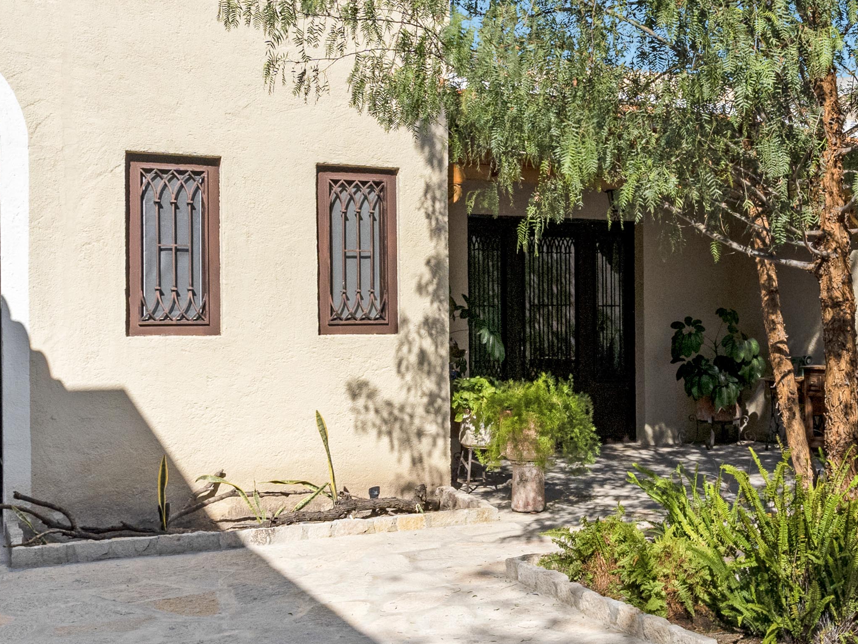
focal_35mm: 46
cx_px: 640
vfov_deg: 31.3
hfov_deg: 39.8
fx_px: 1150
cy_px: 321
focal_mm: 11
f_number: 8
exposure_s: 1/1000
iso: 400
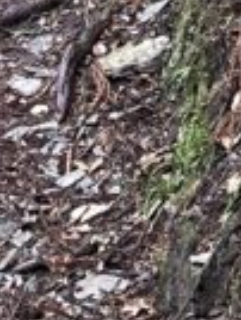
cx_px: 186
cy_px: -470
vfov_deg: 8.9
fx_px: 1832
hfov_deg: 7.5
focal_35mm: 198
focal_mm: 4.2
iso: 160
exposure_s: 1/60
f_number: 1.6
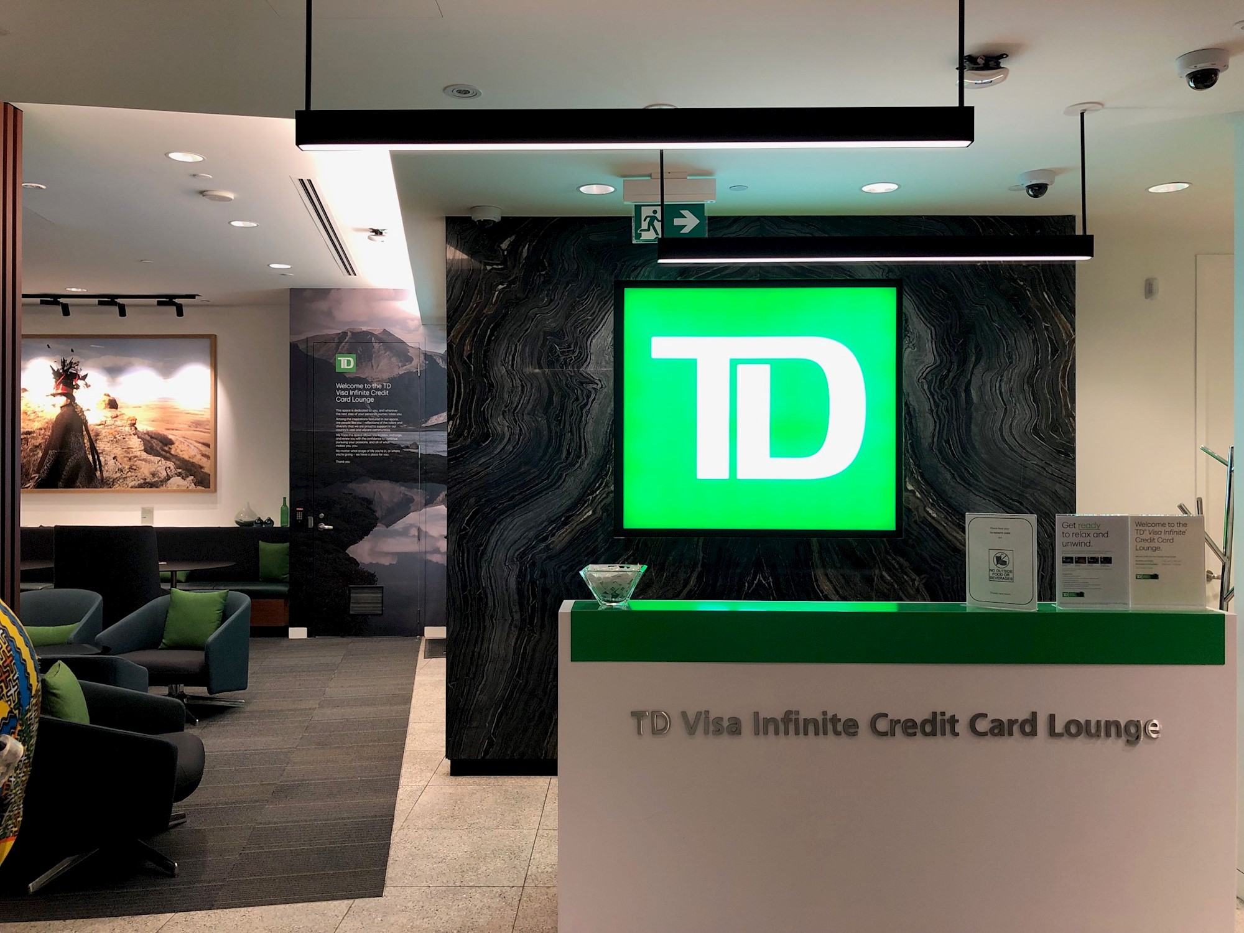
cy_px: 466
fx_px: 1006
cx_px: 622
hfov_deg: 63.4
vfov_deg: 49.7
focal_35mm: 28
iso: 40
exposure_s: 1/17
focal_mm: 4
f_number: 1.8
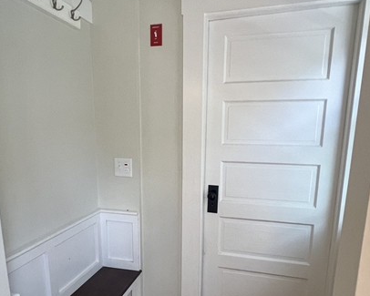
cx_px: 182
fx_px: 263
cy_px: 183
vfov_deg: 58.1
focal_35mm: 24
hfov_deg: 70.3
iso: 160
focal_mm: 1.57
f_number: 1.8
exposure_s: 1/120
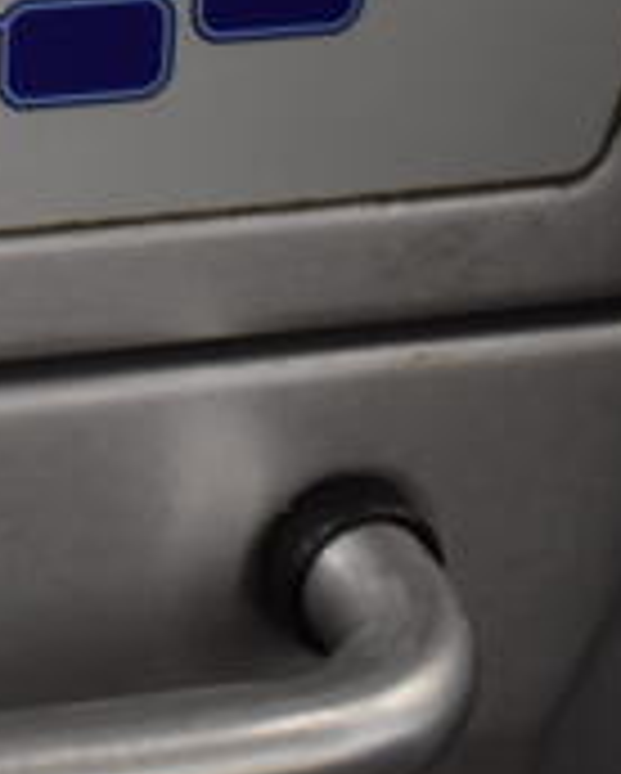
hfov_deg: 13.1
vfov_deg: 18.9
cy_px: 99
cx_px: -680
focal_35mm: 100
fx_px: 2293
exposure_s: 1/30
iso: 2200
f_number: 3.5
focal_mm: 20
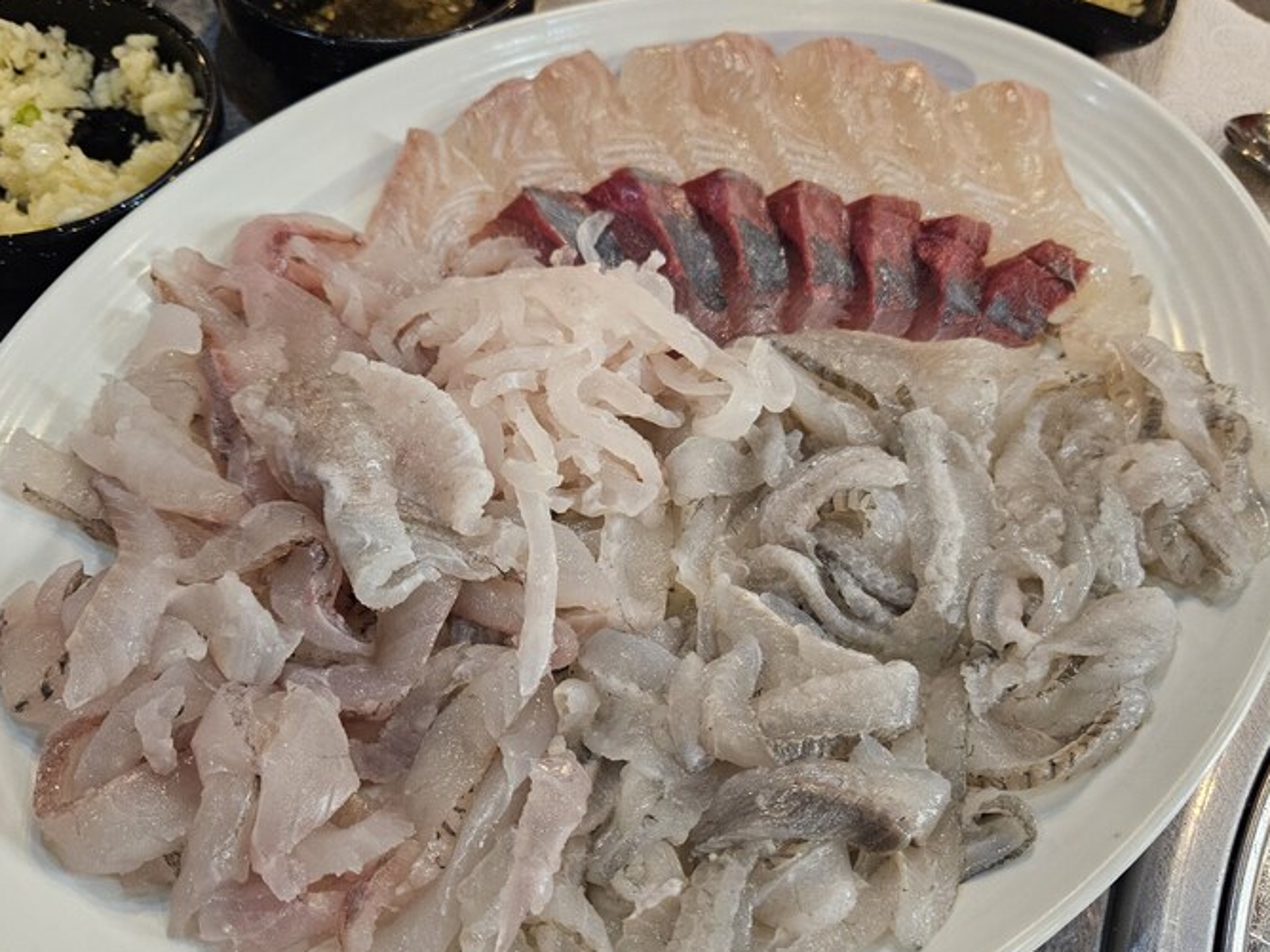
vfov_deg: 45.4
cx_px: 625
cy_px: 495
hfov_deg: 58.3
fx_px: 1137
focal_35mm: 31
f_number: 1.8
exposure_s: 1/120
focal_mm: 5.4
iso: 250
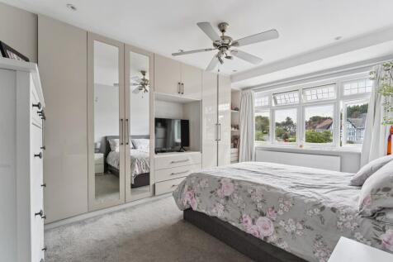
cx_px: 196
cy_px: 131
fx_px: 168
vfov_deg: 75.8
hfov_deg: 98.9
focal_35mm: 15
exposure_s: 1/13
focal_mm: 15.4
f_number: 9
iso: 160
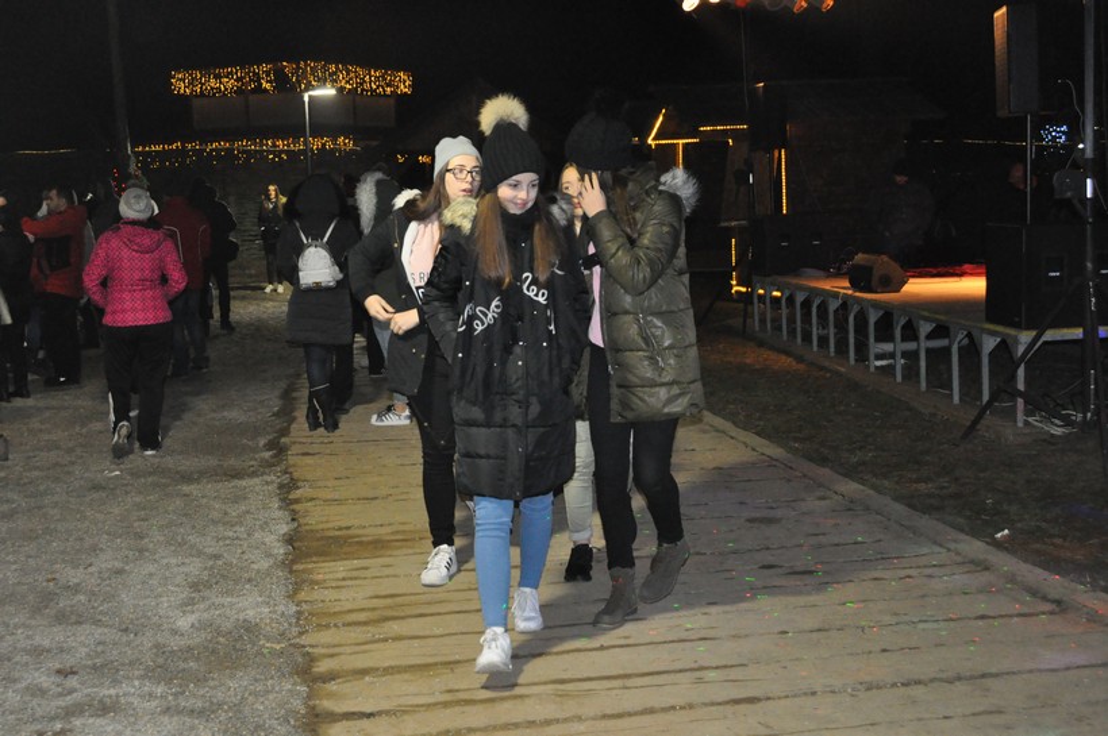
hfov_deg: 46.4
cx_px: 554
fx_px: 1291
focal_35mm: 42
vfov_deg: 31.8
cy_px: 368
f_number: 5
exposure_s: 1/80
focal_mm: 28
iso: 3200
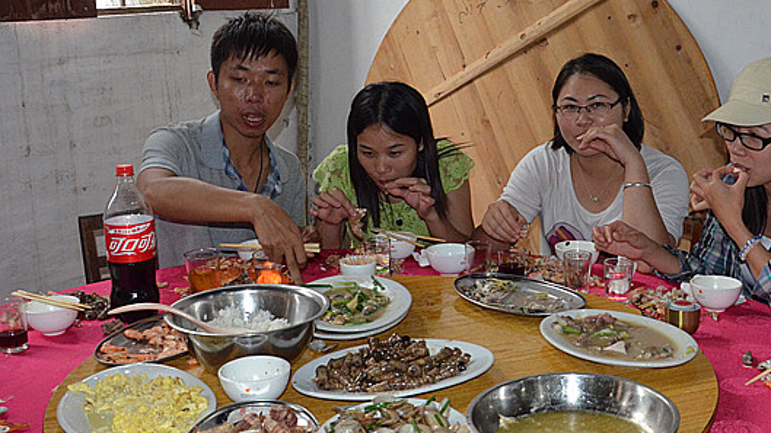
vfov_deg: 24.0
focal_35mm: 50
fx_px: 1017
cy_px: 198
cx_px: 500
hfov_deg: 41.1
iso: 2200
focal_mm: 21
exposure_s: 1/60
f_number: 5.6
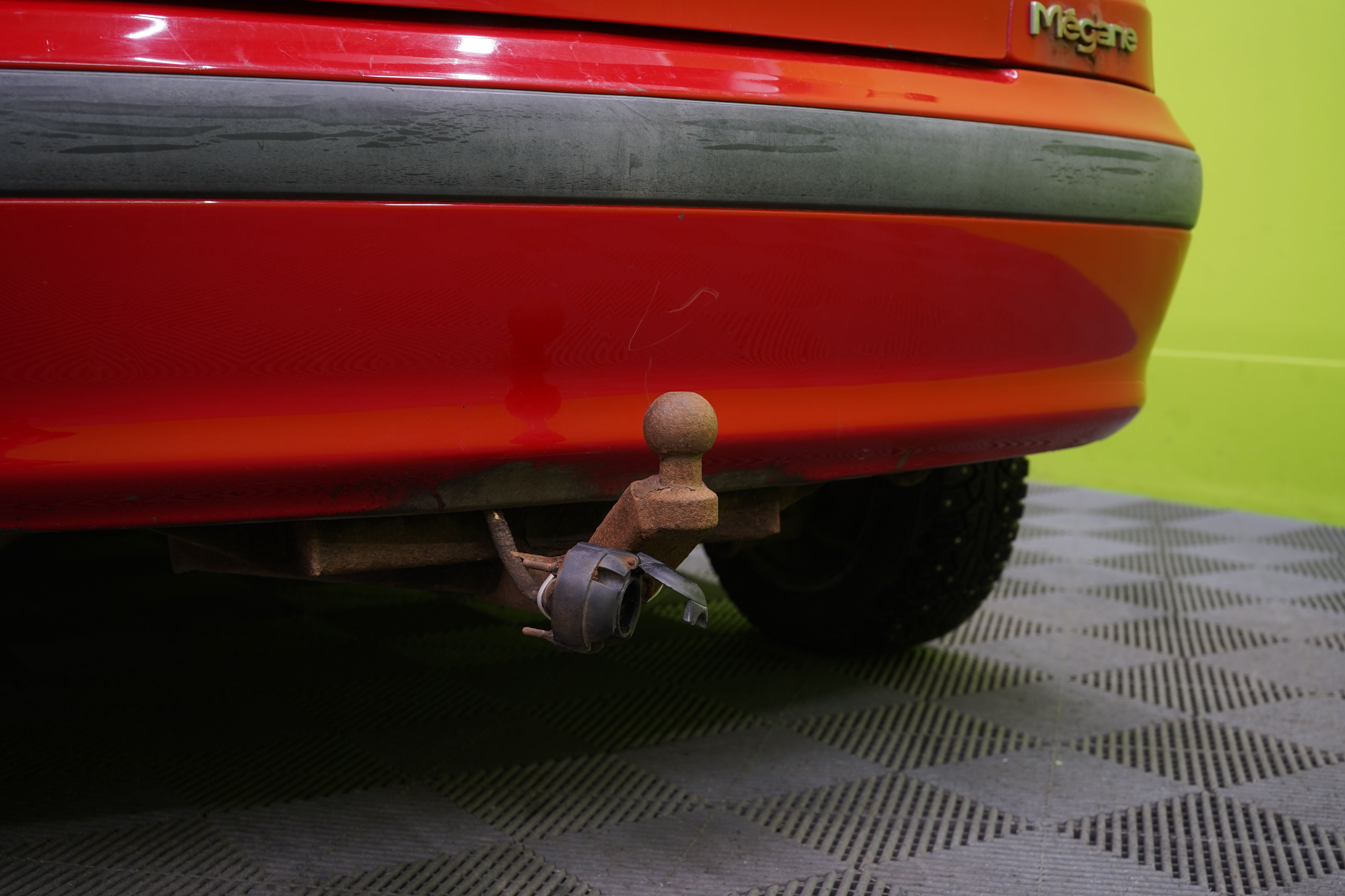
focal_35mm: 46
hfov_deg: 42.7
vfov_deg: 29.2
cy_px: 448
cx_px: 672
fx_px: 1718
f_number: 5.6
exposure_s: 1/20
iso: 400
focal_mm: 46
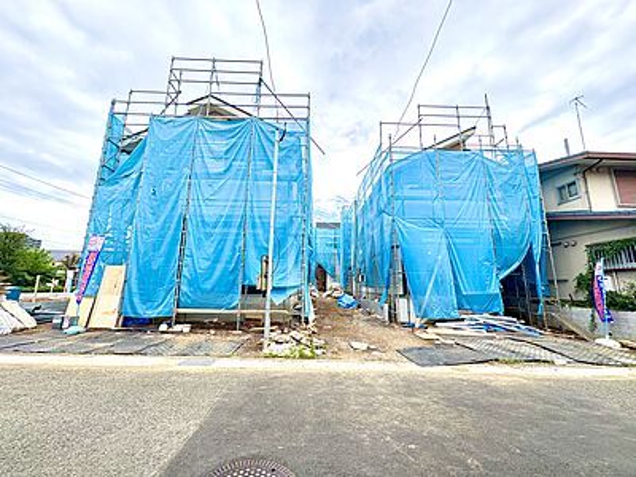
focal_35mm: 14
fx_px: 257
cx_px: 318
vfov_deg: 85.7
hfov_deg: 102.1
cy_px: 238
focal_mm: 2.22
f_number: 2.2
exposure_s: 1/600
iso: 64
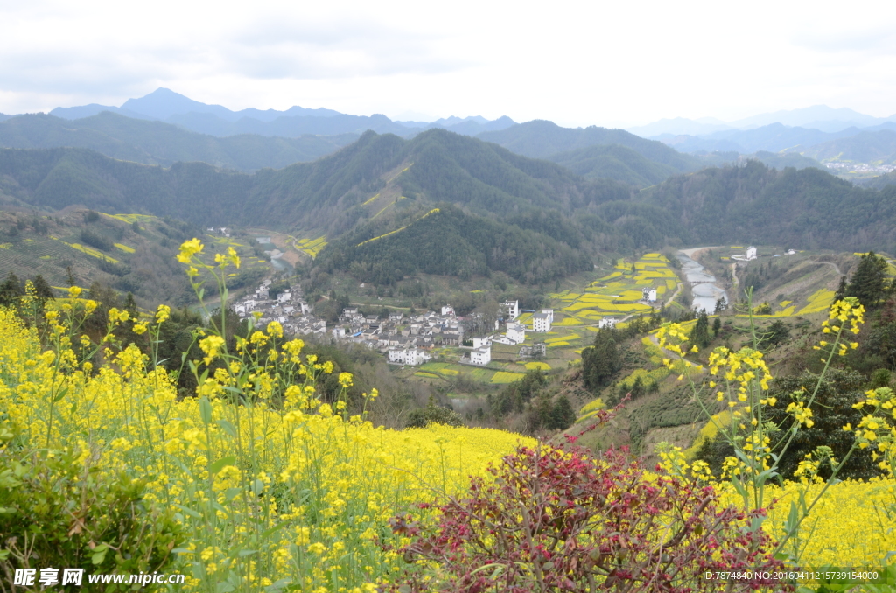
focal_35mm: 27
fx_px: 671
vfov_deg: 47.7
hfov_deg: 67.5
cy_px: 296
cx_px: 448
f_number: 11
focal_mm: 18
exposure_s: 1/50
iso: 125
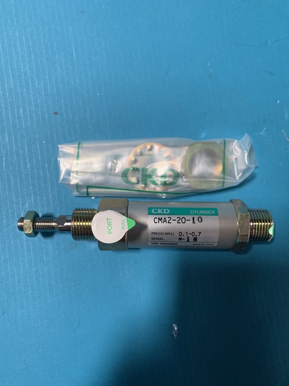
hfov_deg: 53.1
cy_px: 193
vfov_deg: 67.3
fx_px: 289
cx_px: 144
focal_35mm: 26
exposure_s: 1/60
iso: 320
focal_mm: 4.25
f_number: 1.8
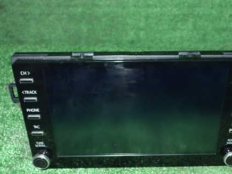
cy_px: 92
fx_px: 295
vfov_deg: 32.9
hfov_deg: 42.6
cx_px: 144
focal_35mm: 44
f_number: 7.1
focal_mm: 5.79
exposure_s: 1/30
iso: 800
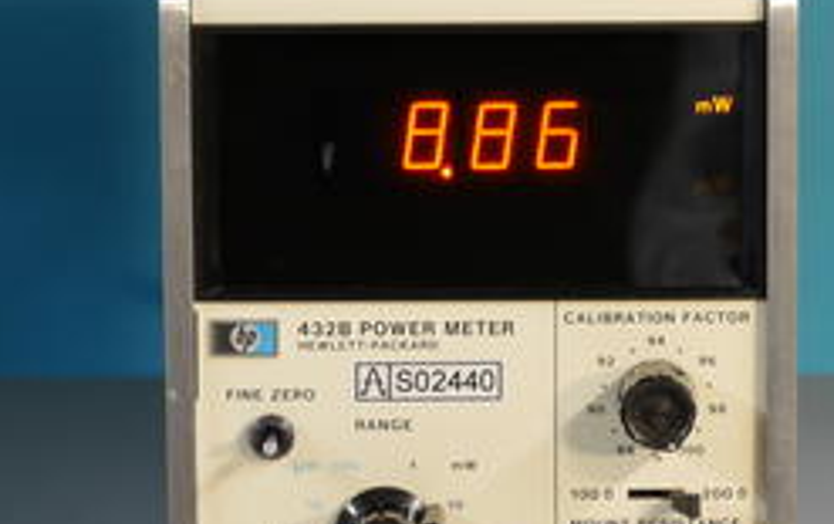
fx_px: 6007
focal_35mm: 264
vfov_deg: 5.0
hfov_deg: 7.9
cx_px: 446
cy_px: 325
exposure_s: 1/2
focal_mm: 77
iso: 200
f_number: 8
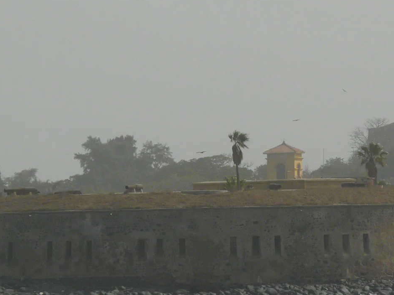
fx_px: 6419
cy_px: 192
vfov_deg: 2.6
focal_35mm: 564
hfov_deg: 3.5
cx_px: 247
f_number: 8
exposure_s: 1/500
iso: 100
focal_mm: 54.4
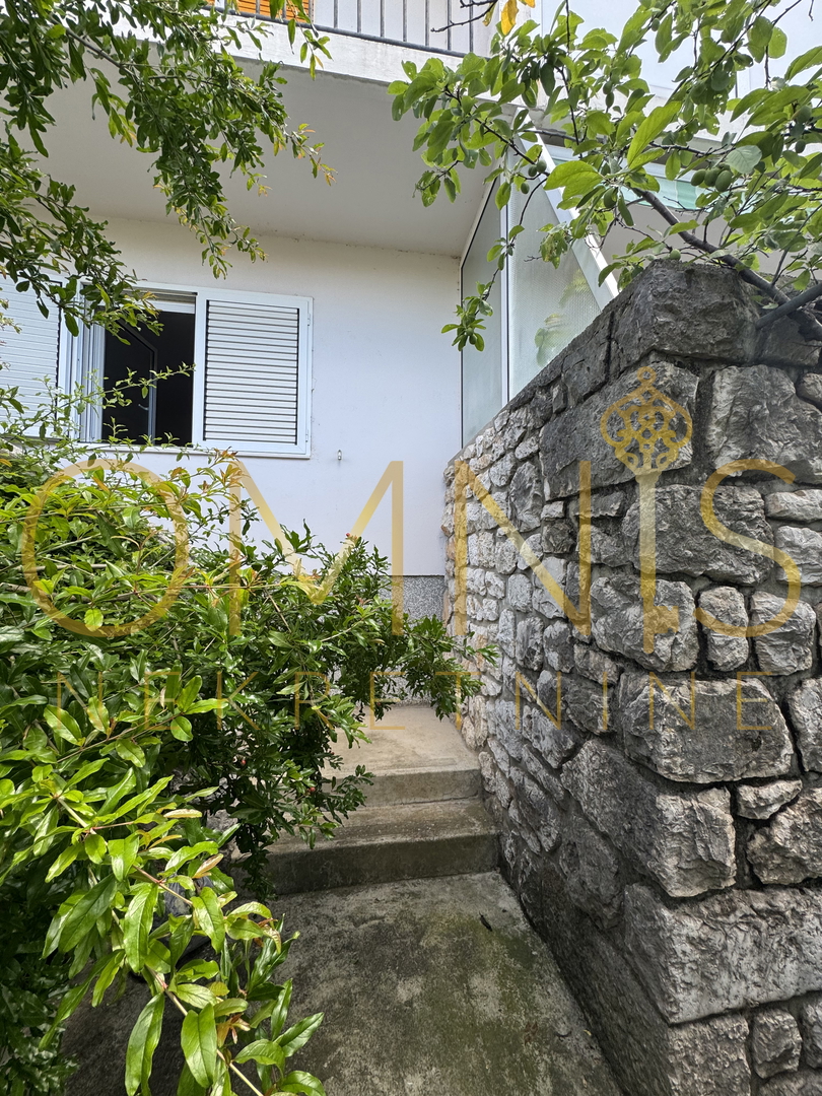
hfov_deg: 85.7
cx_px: 411
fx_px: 443
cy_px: 548
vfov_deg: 102.1
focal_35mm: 14
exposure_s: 1/253
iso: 40
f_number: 2.2
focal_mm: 2.22
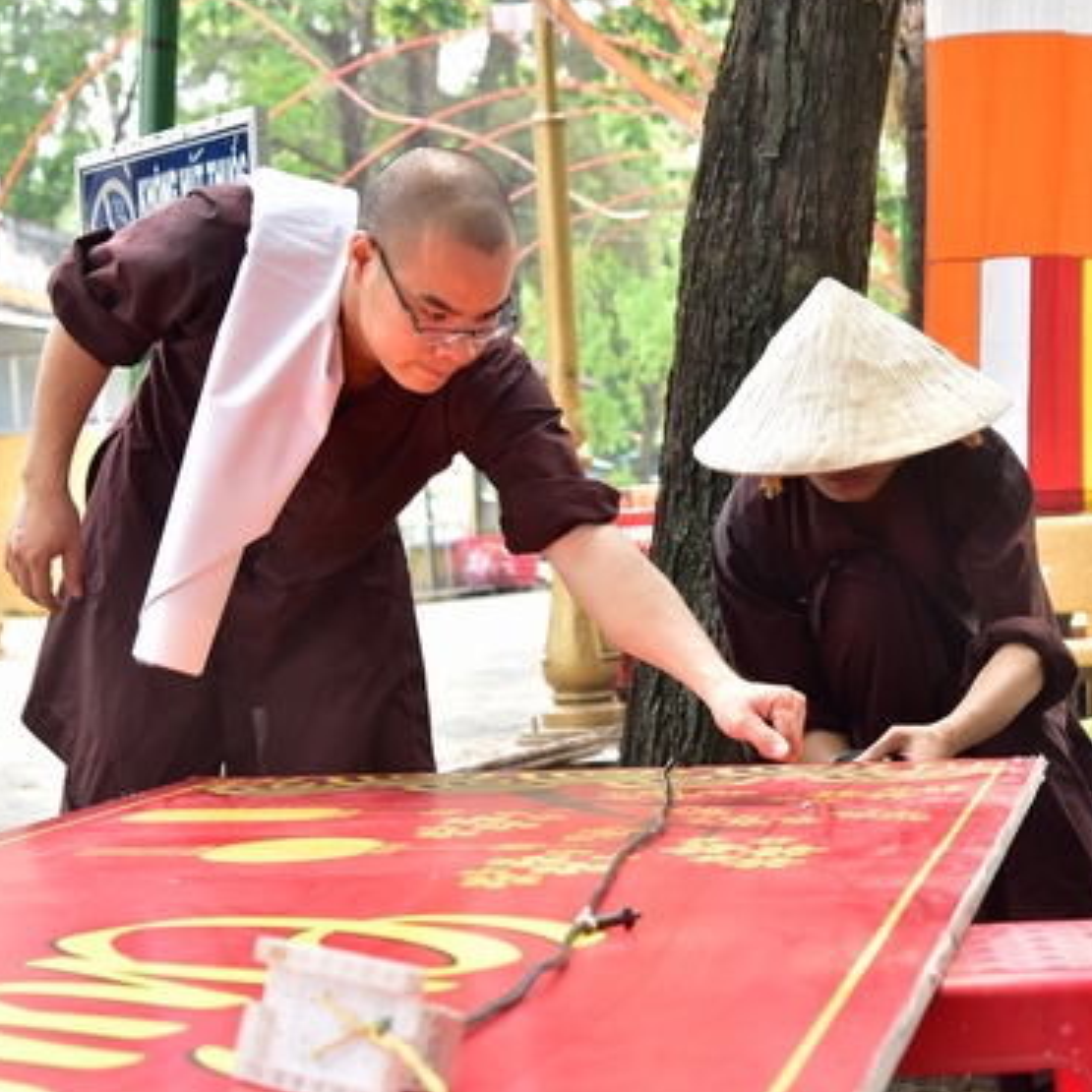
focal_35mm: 82
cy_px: 574
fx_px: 2927
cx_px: 750
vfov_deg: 21.1
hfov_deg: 21.0
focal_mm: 55
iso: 200
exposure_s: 1/100
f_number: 5.6
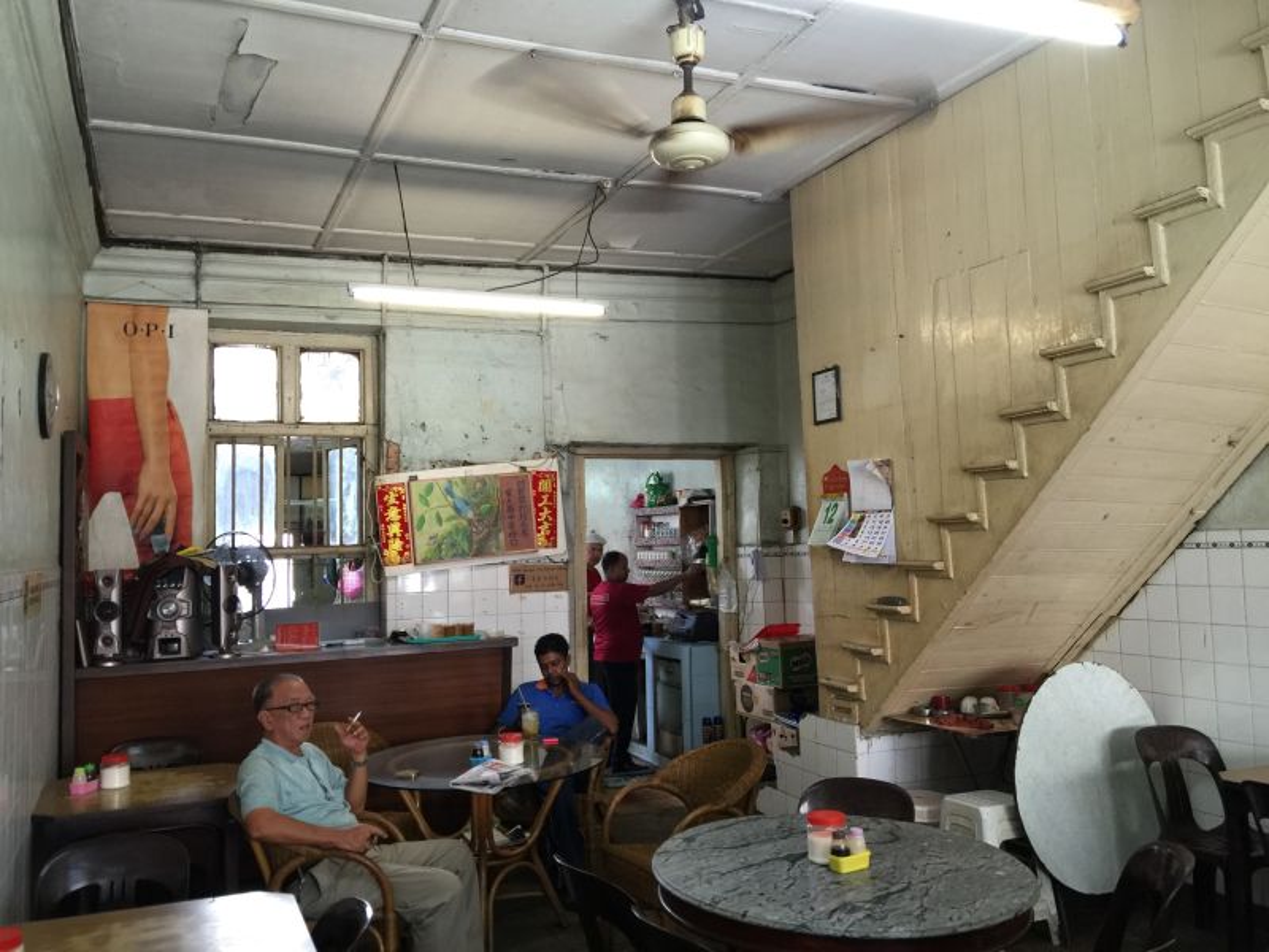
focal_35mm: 29
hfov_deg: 61.7
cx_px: 634
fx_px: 1063
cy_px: 476
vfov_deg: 48.2
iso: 64
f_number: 2.2
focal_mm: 4.15
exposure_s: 1/17
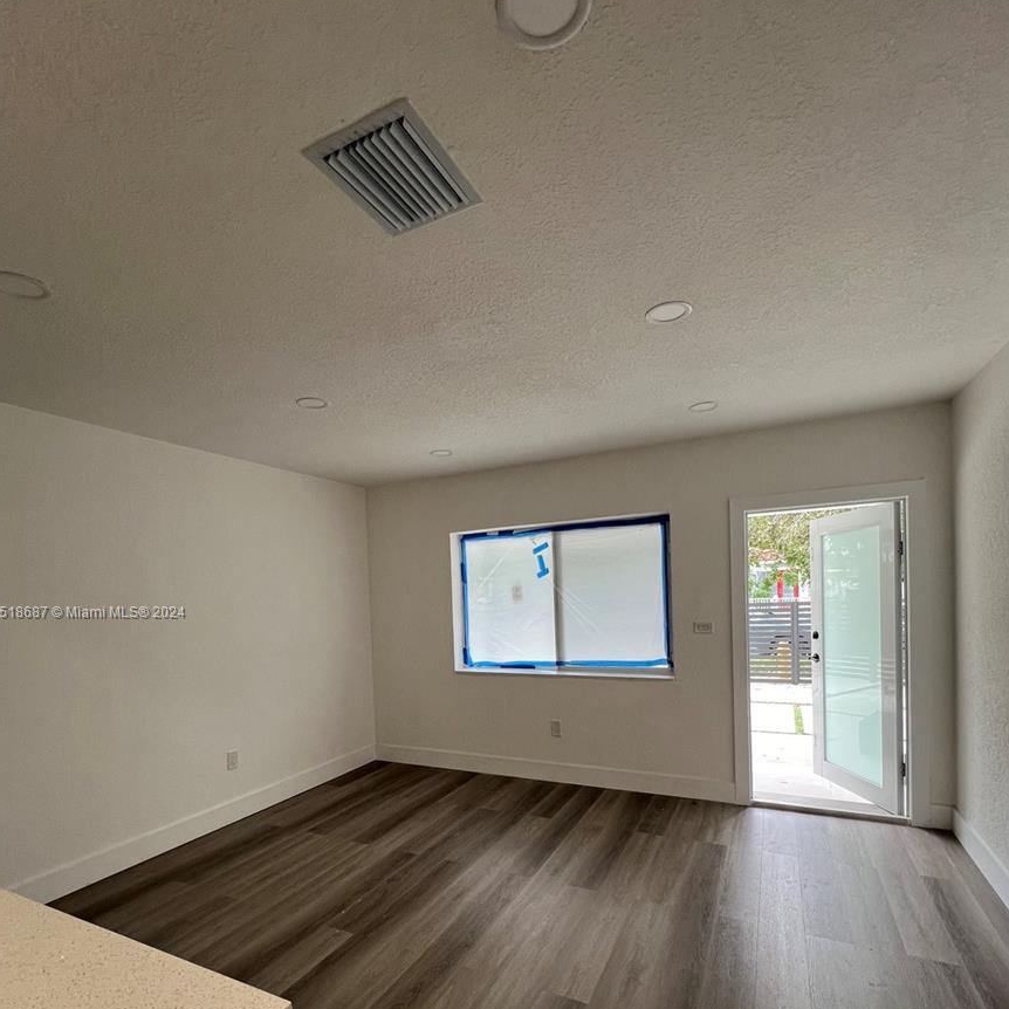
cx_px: 497
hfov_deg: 87.4
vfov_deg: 86.2
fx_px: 528
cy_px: 613
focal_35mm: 16
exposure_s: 1/120
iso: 80
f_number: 1.8
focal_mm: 1.57
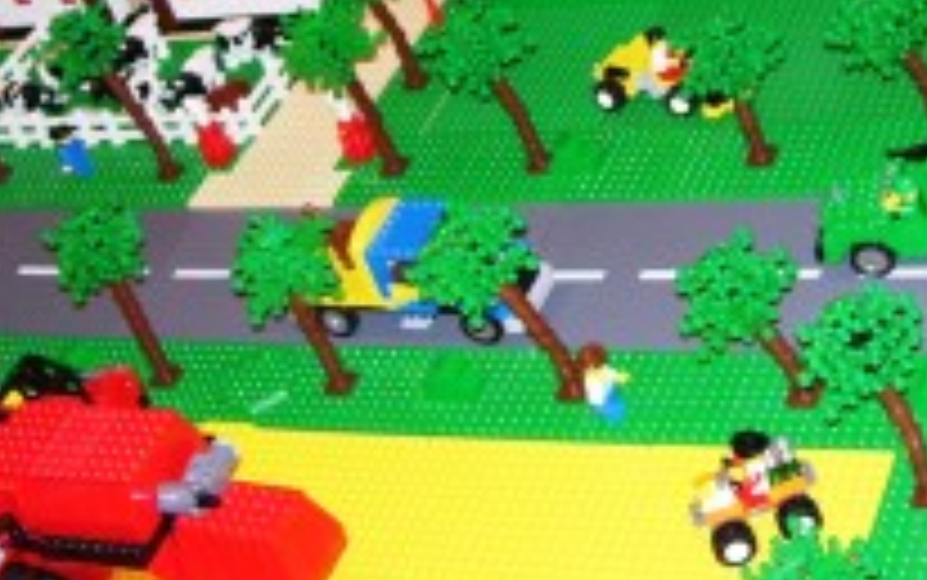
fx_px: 2098
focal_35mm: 83
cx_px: 554
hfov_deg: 24.9
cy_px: -157
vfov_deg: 15.1
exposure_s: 1/60
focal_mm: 6
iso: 80
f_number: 2.7
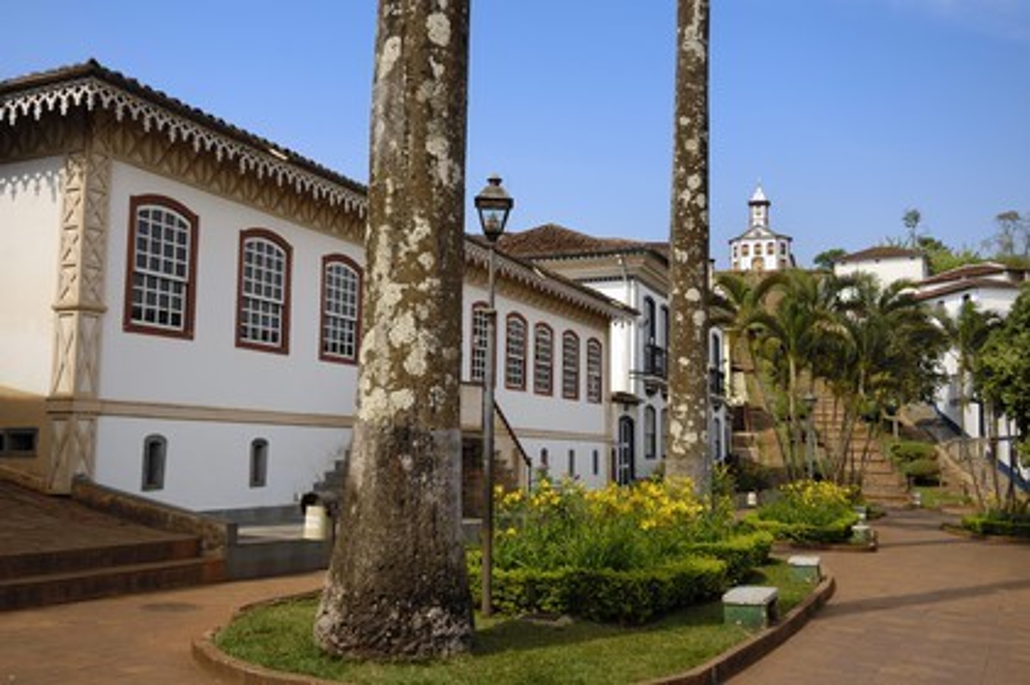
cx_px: 515
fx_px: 943
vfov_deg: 39.9
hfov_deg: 57.3
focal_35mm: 33
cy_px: 342
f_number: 5.6
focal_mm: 22
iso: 100
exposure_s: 1/350
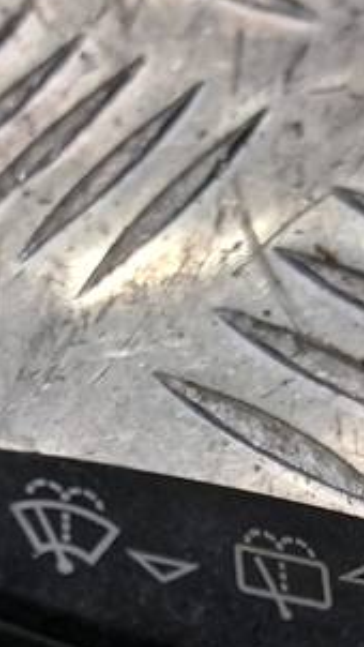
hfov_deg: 12.6
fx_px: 1646
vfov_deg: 21.2
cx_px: 167
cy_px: 692
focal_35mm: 96
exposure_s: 1/100
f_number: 1.8
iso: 20
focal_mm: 3.98
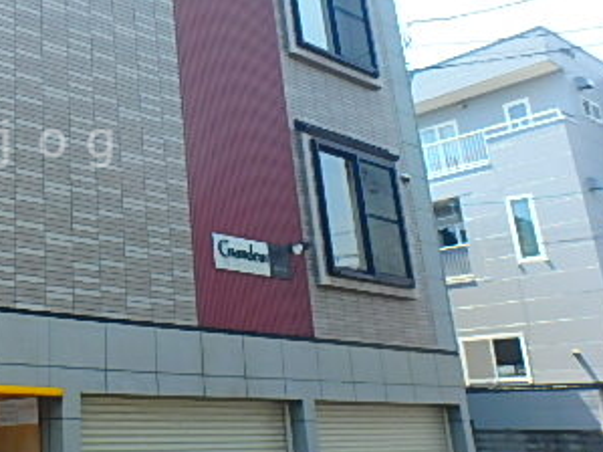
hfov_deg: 37.2
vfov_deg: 31.8
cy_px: 143
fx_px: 784
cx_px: -14
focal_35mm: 45
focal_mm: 3.7
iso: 125
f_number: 3.5
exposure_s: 1/500
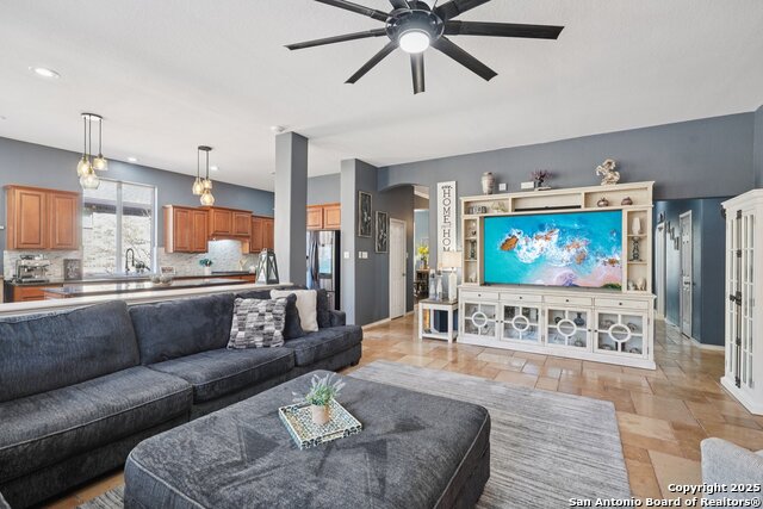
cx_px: 382
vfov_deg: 72.1
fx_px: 350
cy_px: 254
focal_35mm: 16
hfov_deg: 95.0
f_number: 8
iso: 400
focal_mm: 16.5
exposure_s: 1/8
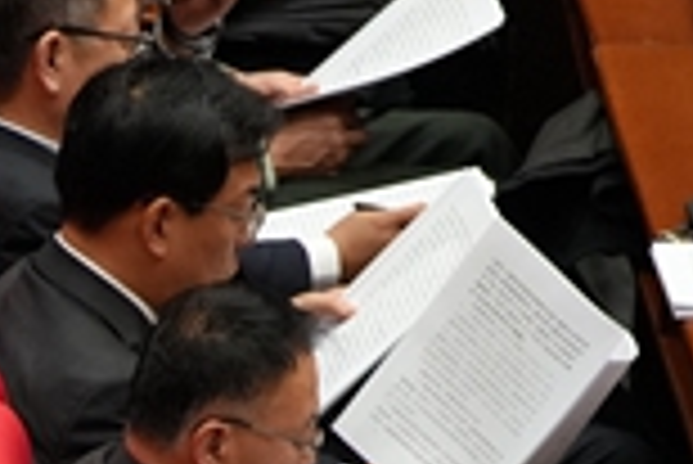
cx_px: -770
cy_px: 1097
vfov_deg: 1.3
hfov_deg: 2.0
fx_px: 19981
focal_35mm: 1037
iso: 3200
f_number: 4
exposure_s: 1/200
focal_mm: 200
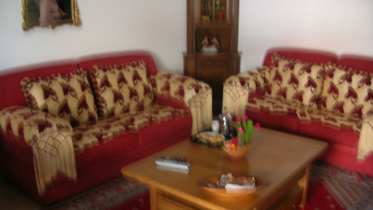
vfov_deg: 30.3
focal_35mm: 39
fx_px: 386
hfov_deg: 51.6
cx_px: 185
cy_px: 133
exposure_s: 1/6.2
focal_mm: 5.8
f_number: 2.8
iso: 50
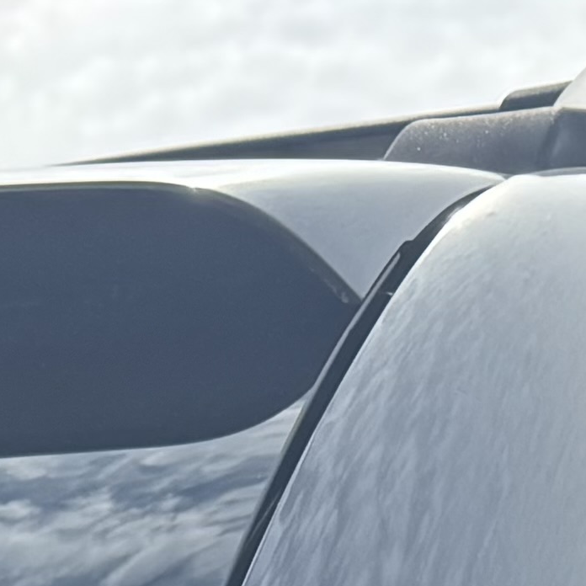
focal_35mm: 174
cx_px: -77
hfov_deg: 9.9
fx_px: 3333
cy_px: 1803
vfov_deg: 8.4
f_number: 1.78
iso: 80
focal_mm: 6.76
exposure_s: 1/2041
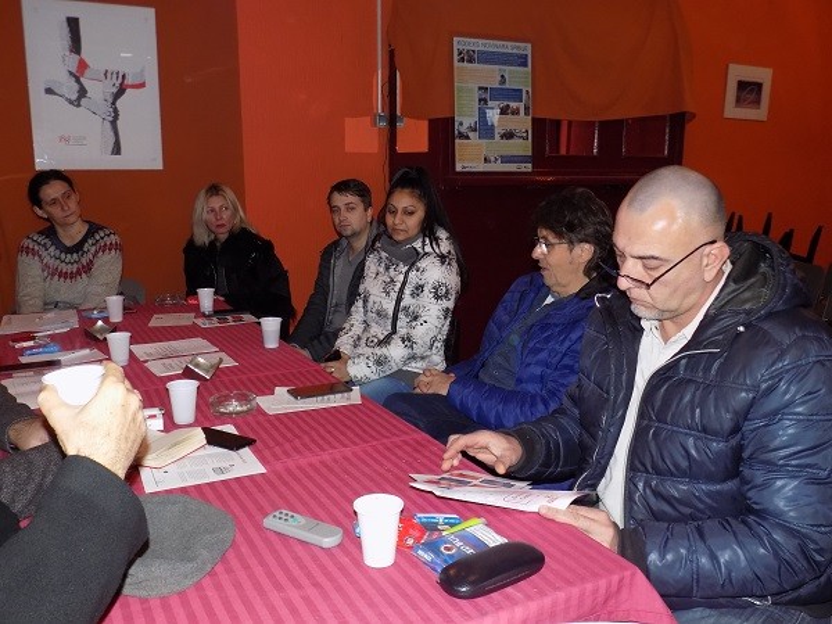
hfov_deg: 60.0
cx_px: 416
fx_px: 721
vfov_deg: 46.8
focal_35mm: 30
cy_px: 312
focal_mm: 5.3
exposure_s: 1/30
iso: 200
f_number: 3.3
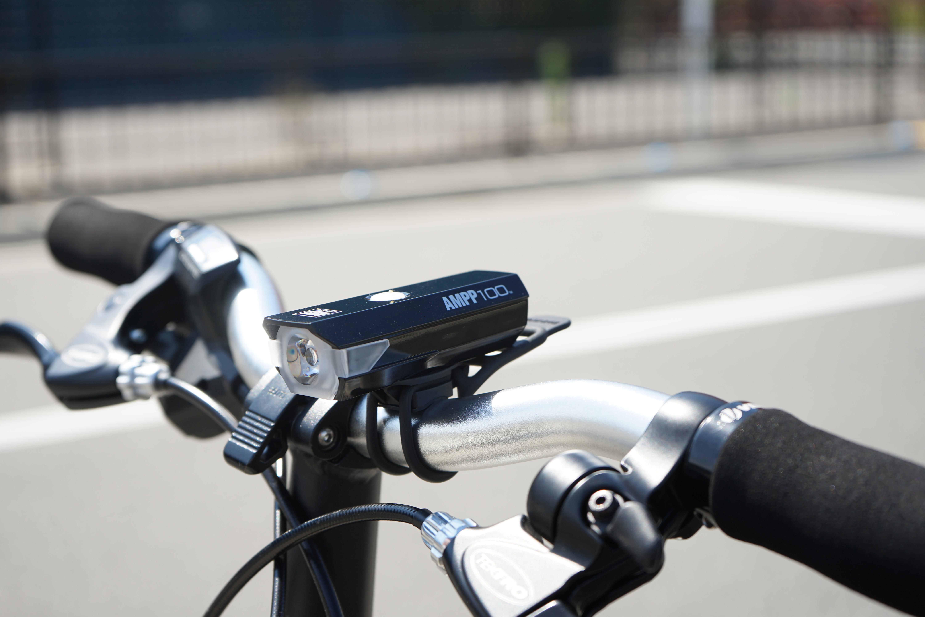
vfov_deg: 22.3
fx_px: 1567
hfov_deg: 32.9
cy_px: 308
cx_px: 462
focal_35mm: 61
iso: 100
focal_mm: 61
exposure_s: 1/200
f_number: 6.3
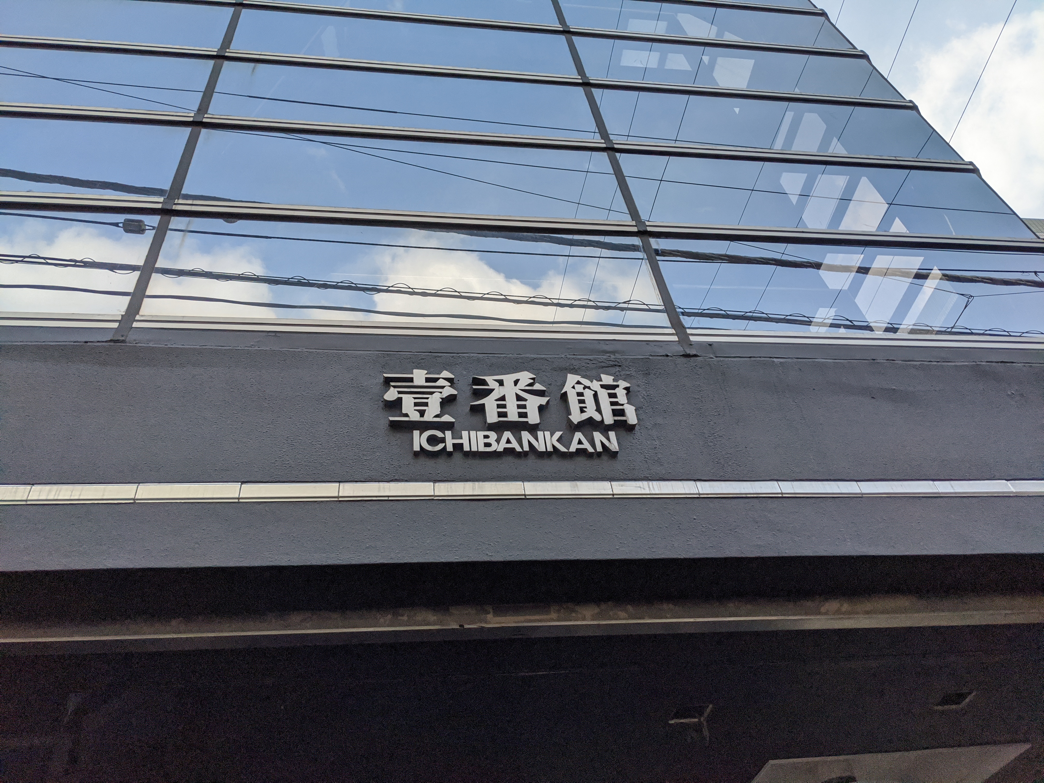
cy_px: 392
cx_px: 522
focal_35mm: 27
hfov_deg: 65.3
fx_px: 814
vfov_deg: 51.4
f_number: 1.73
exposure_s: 1/2611
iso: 69
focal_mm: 4.38
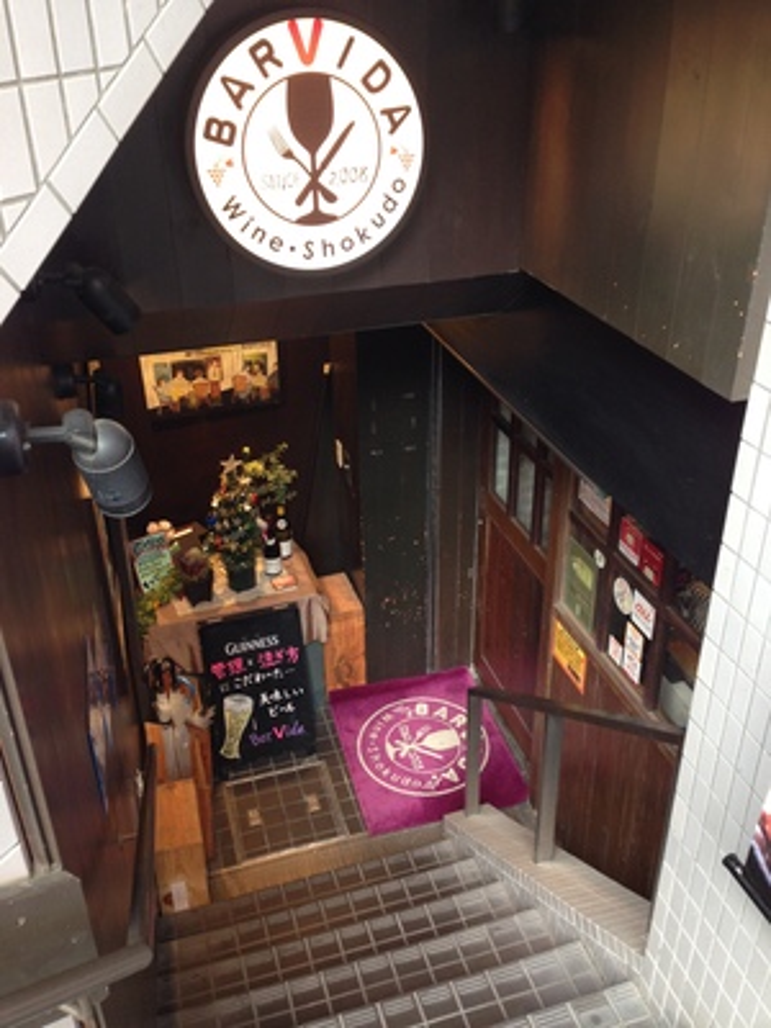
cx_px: 386
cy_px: 514
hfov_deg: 42.9
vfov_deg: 55.4
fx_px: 980
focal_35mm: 33
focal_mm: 4.12
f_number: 2.4
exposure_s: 1/20
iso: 64
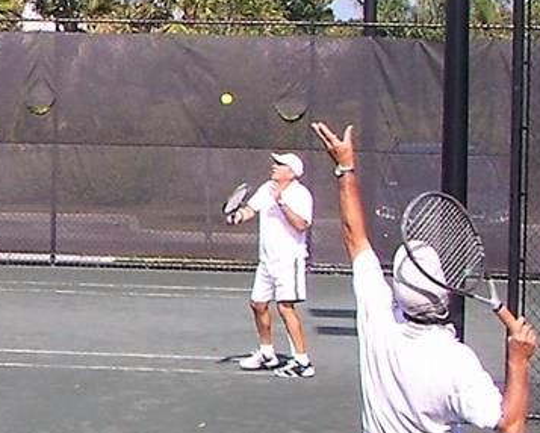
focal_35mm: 207
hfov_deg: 8.2
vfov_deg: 7.5
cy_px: 129
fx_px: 3310
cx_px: -942
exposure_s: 1/400
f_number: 4
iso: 64
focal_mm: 7.8
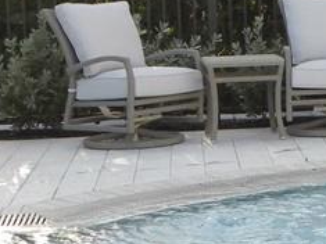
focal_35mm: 161
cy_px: 72
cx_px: 545
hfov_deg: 11.6
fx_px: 1515
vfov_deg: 9.2
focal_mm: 6.6
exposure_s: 1/107
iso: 64
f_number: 4
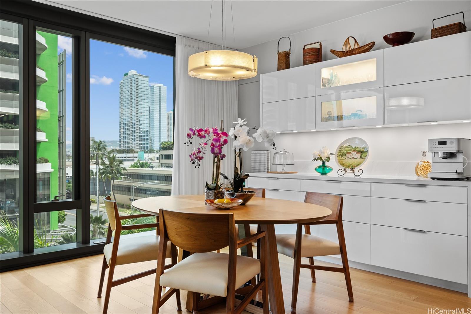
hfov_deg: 63.7
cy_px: 157
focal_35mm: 29
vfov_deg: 44.9
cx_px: 236
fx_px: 379
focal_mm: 29
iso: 800
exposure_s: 1/80
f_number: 6.3
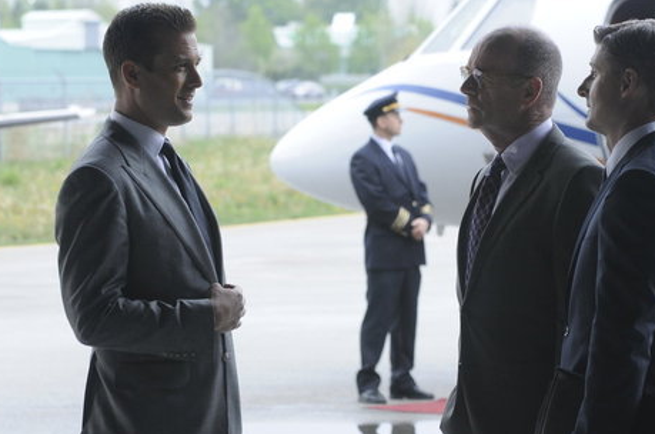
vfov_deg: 6.8
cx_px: 408
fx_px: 3631
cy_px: 236
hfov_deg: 10.3
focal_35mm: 200
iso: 500
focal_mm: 102
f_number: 6.3
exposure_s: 1/160
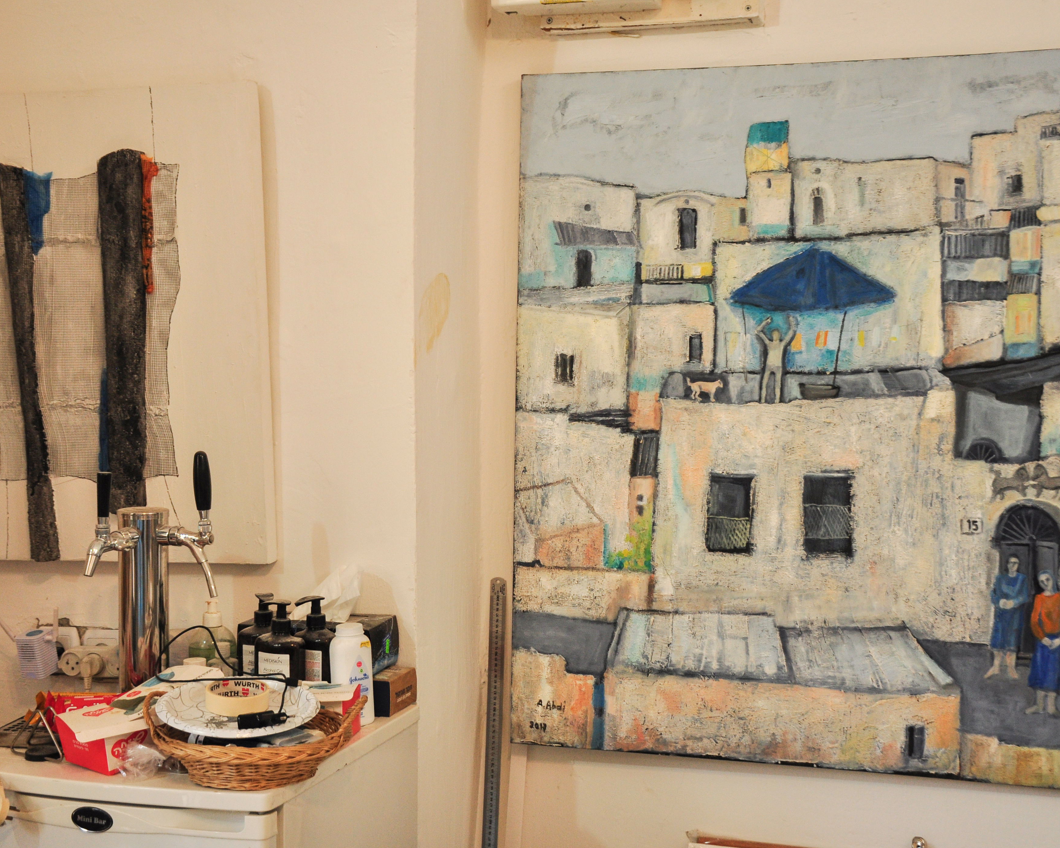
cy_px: 419
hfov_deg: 39.8
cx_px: 570
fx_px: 1461
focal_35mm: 47
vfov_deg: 32.4
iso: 450
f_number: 4
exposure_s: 1/100
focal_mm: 27
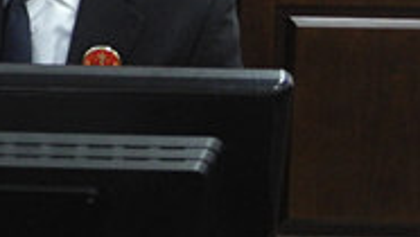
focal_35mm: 164
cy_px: -124
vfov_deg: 7.3
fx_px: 1828
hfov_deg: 12.9
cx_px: -45
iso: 400
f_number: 3.2
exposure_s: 1/14.5
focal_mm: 7.4
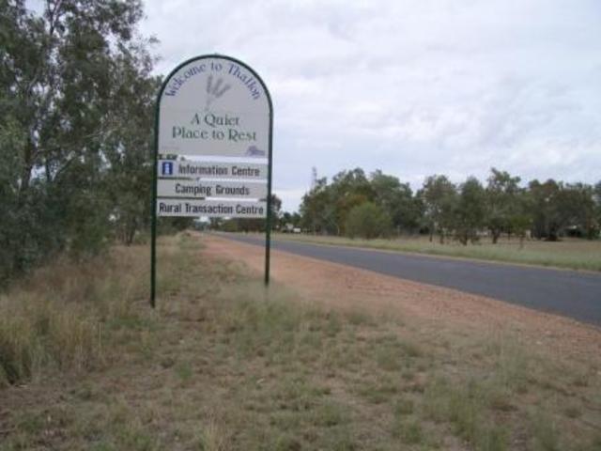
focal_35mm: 35
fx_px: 608
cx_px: 300
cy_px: 226
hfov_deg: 52.6
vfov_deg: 40.7
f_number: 4.3
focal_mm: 5.8
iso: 80
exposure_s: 1/400
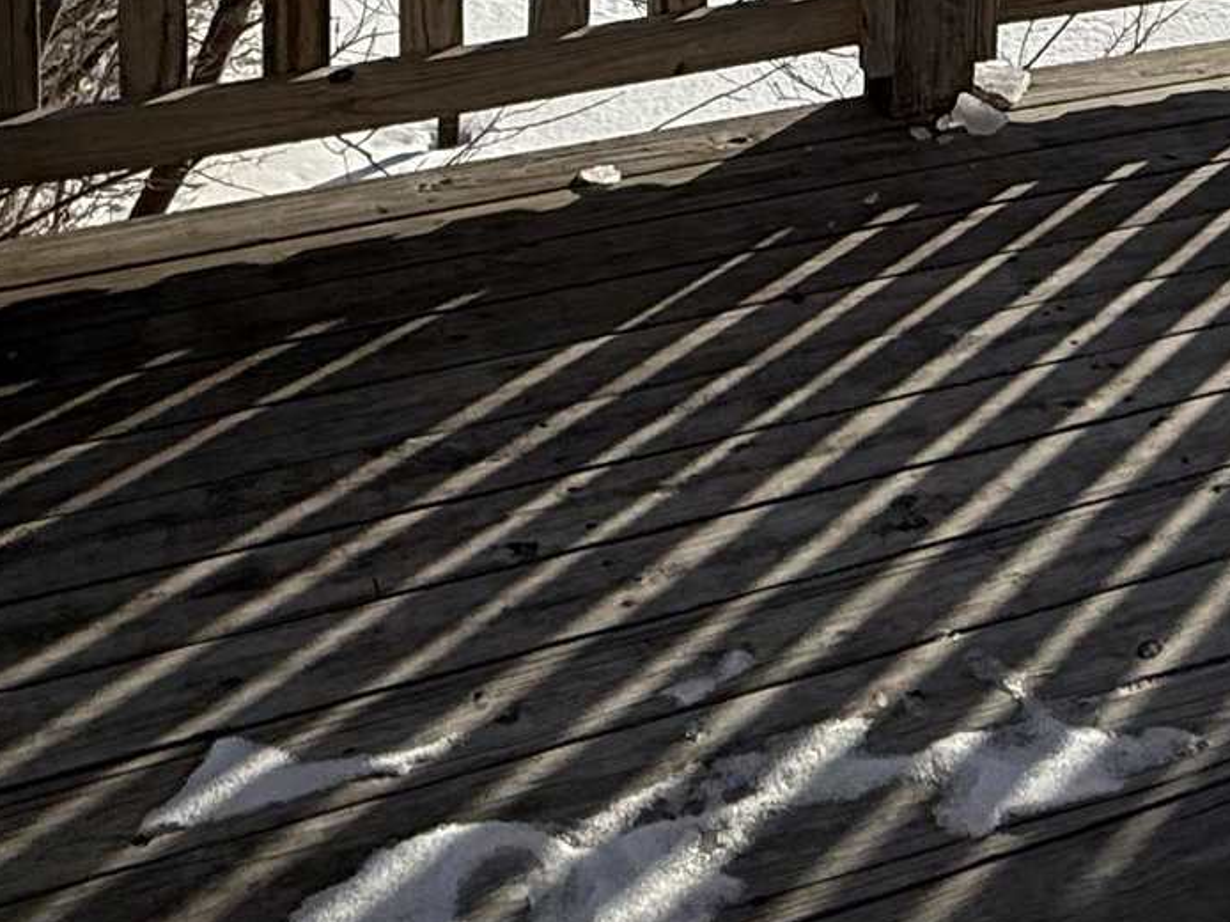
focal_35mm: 62
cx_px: 1095
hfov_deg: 29.9
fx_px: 2202
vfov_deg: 19.1
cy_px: -644
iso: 80
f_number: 2.2
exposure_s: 1/5155
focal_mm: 2.22
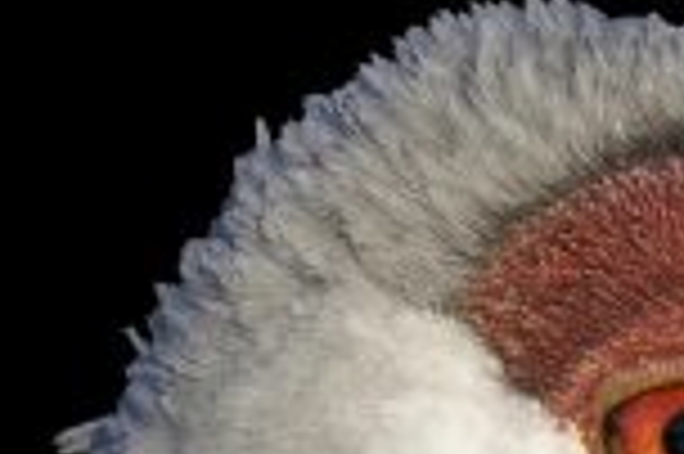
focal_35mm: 5910
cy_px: 870
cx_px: 1368
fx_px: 112168
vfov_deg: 0.2
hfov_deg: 0.3
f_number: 11
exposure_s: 1/1600
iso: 2500
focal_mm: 1120
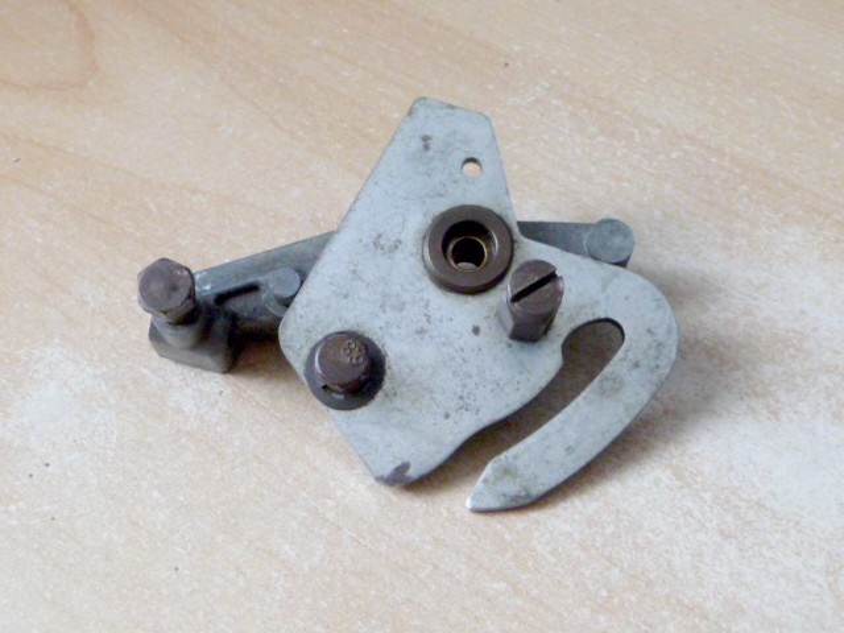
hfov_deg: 38.2
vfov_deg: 29.1
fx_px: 1219
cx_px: 422
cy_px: 316
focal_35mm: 50
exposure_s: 1/50
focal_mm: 5
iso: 400
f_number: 3.4
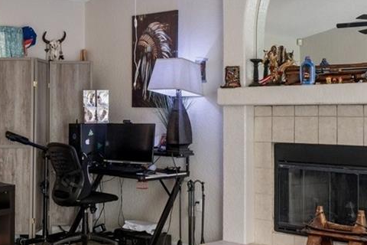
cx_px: 148
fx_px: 612
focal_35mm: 60
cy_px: 112
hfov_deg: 33.3
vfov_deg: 22.6
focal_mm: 12
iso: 320
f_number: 8
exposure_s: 1/4
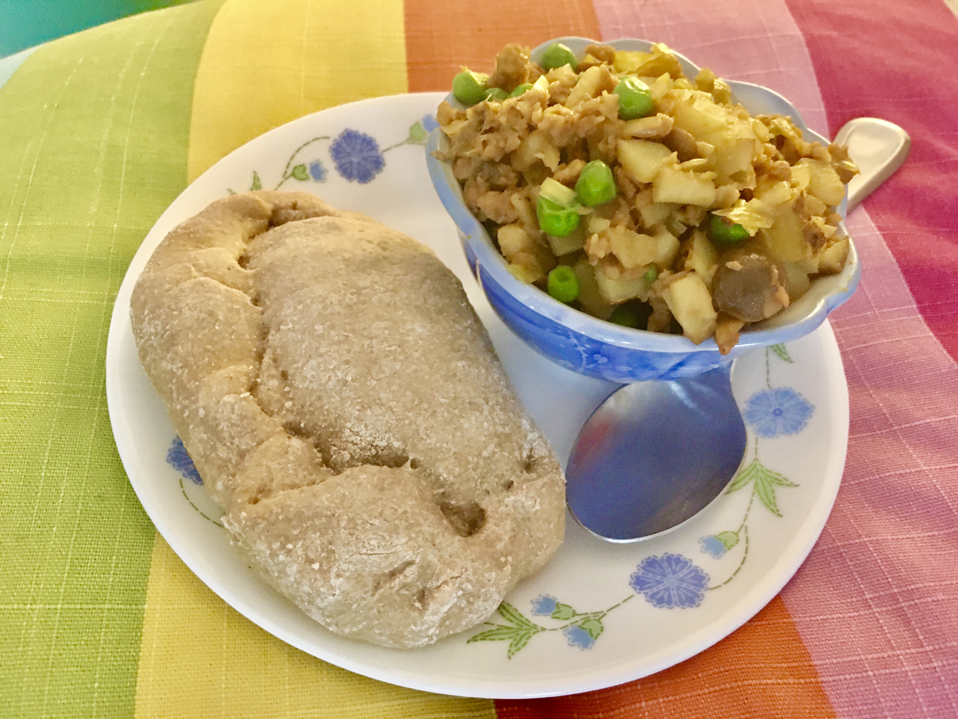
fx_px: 803
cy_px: 360
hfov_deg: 61.7
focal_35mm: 29
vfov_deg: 48.2
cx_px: 479
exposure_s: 1/15
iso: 640
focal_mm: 4.15
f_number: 2.2
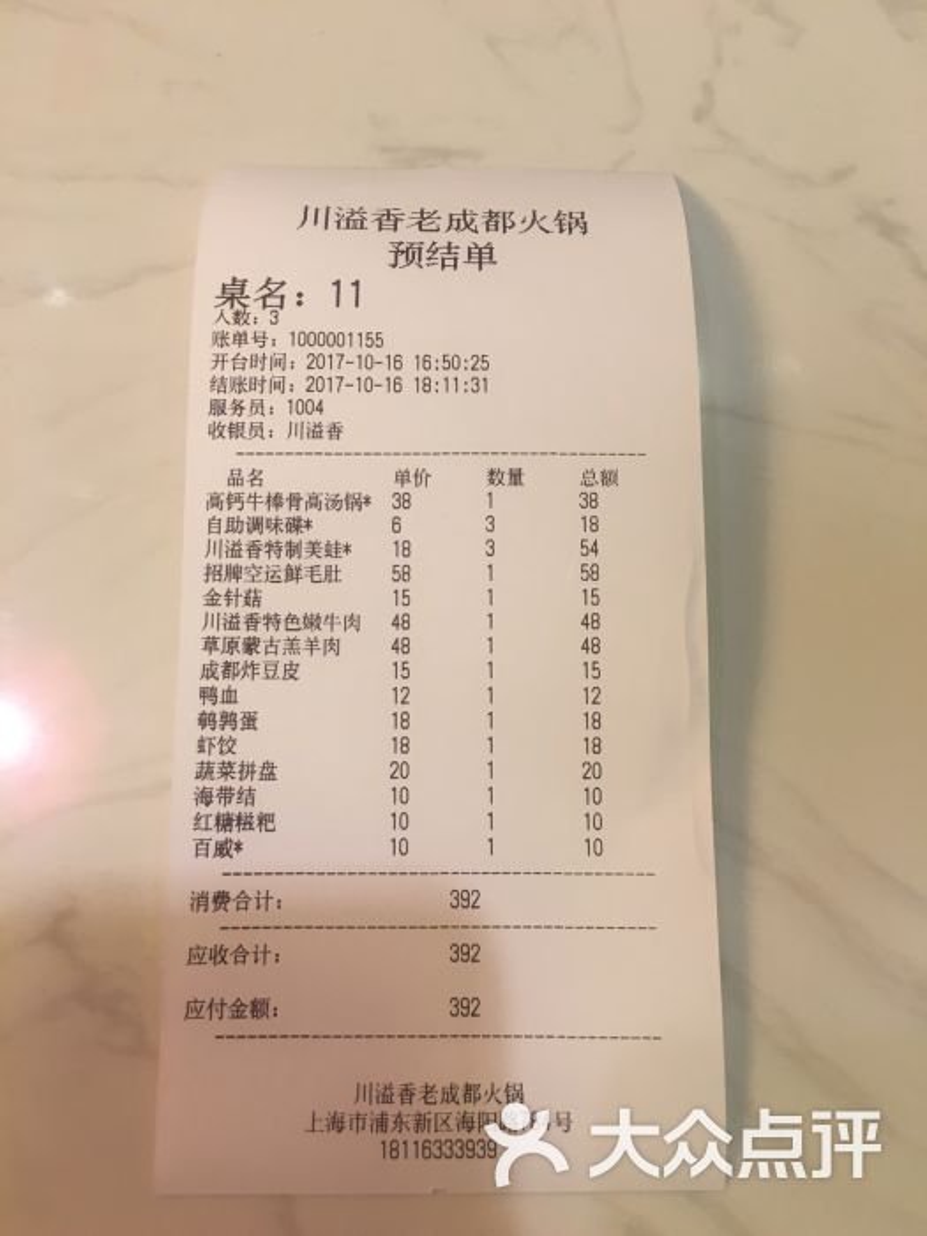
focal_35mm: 29
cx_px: 464
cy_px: 618
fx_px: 1035
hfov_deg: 48.2
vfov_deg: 61.7
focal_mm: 4.15
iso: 80
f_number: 2.2
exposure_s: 1/33
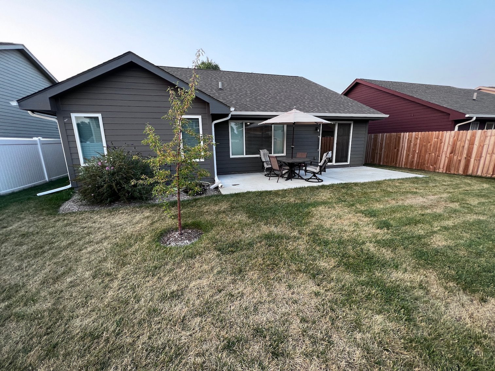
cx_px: 248
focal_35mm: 13
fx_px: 186
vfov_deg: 89.9
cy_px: 186
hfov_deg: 106.2
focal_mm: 1.57
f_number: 1.8
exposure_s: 1/99
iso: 80
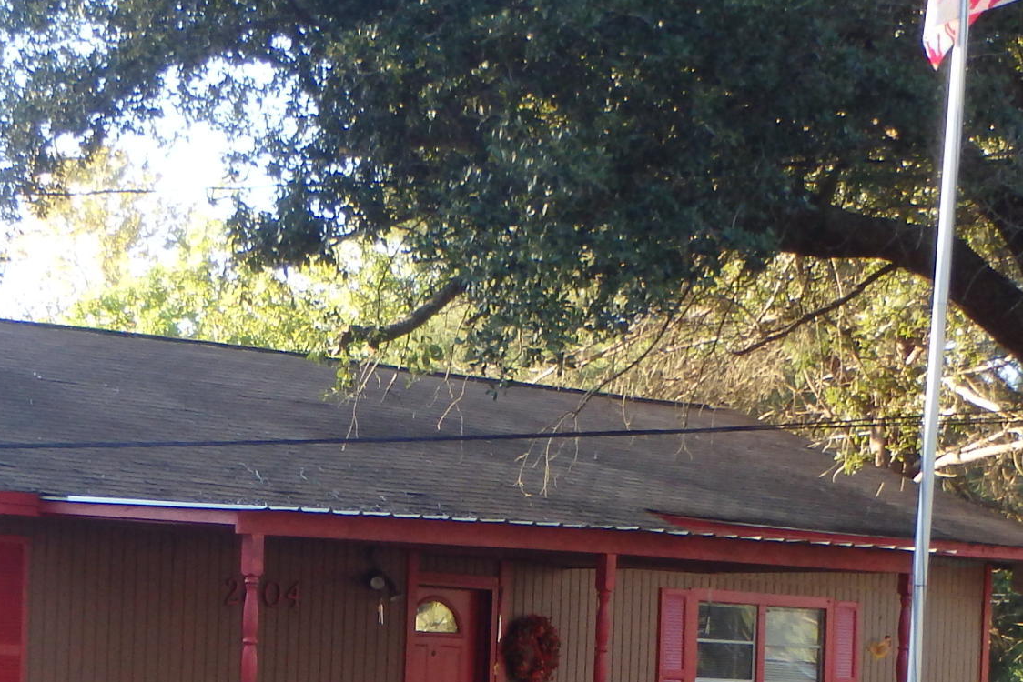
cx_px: 306
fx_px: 3155
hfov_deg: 18.3
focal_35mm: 111
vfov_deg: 12.2
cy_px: 707
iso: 200
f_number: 4.7
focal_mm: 7.3
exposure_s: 1/80
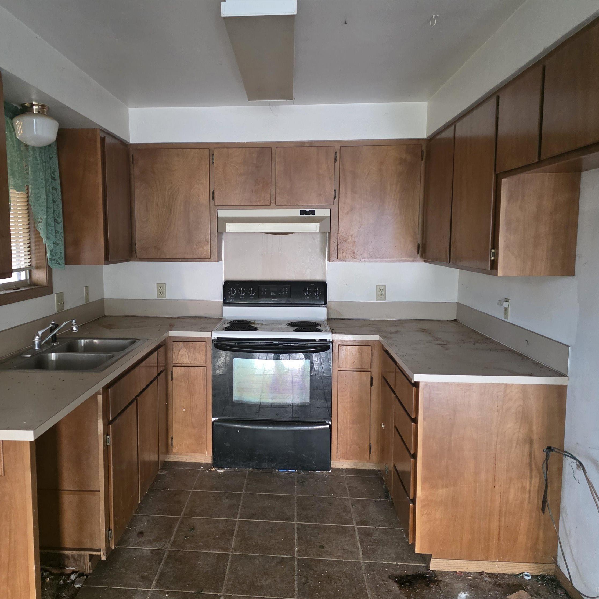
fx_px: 548
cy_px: 308
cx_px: 245
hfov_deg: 56.9
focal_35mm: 28
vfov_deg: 57.3
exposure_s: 1/120
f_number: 1.7
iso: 1600
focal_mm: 6.3
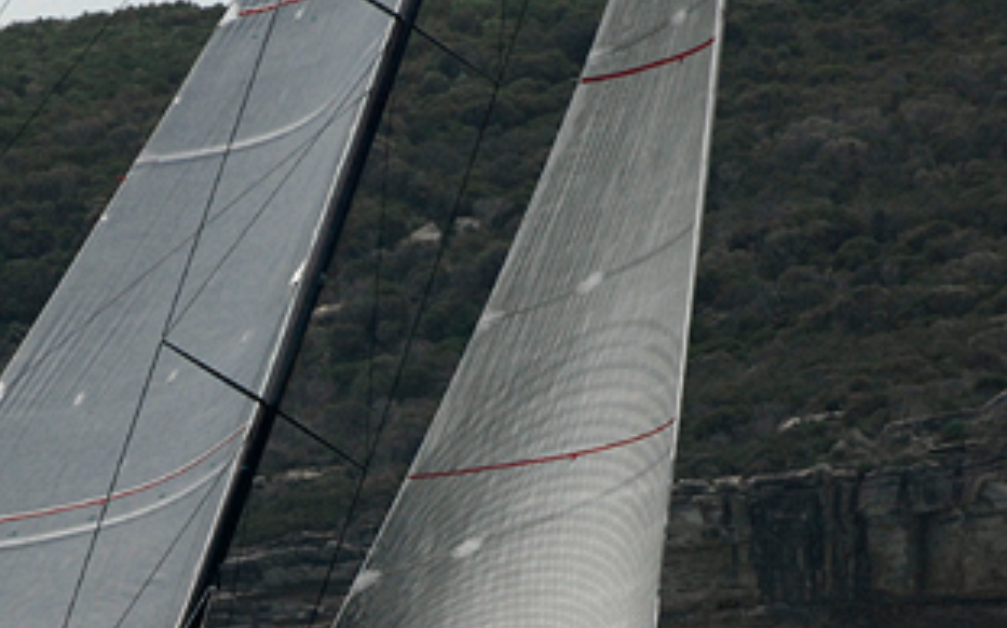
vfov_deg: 2.2
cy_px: 474
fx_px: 16183
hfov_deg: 3.6
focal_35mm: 590
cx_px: 214
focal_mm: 200
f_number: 7.6
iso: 400
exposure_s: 1/1000
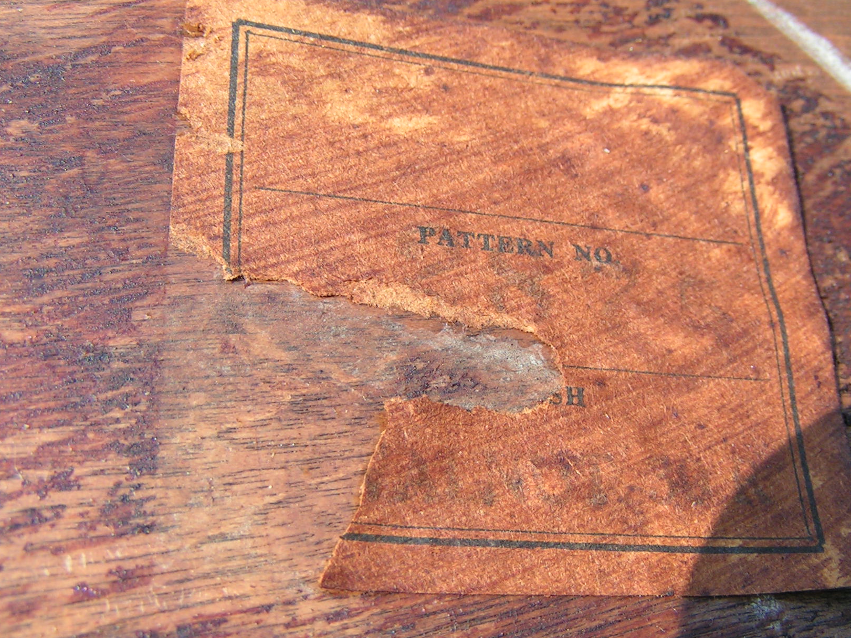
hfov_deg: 39.7
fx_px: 1180
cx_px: 421
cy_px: 325
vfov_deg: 30.3
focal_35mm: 48
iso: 50
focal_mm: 5.8
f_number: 4.5
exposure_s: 1/100
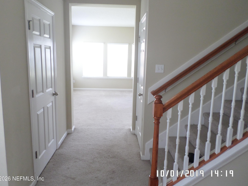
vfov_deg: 53.0
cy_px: 91
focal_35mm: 26
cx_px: 123
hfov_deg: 67.3
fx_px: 186
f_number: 2.5
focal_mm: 4.5
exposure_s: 1/30
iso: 160
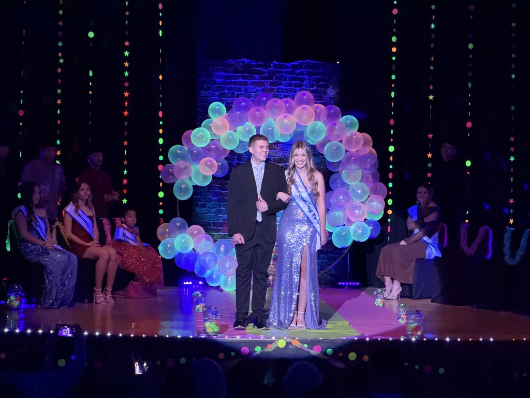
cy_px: 199
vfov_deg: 14.8
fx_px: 1531
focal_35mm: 100
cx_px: 265
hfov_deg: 19.6
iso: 2500
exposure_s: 1/30
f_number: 2.8
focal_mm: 16.89
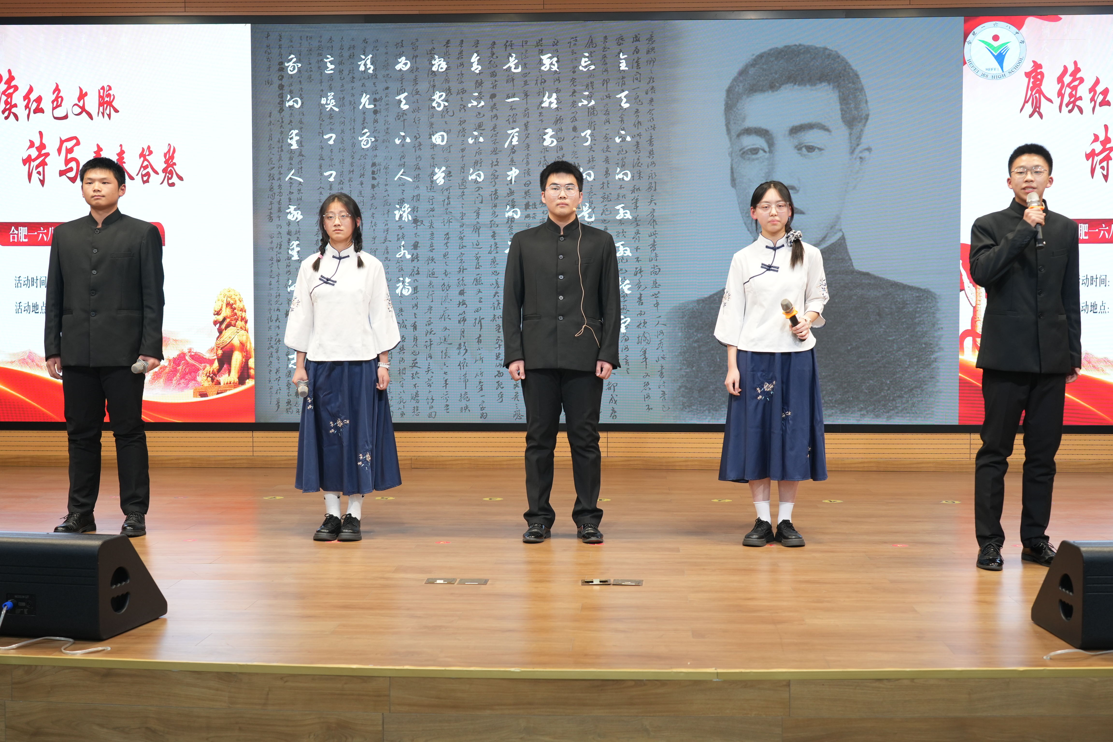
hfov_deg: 42.7
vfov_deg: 29.2
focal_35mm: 46
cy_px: 371
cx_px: 556
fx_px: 1422
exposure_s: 1/50
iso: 800
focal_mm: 46
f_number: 5
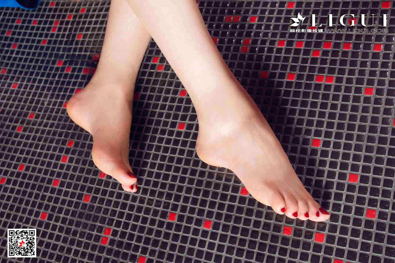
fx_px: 384
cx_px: 198
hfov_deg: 54.4
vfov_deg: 37.9
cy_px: 132
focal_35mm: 35
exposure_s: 1/125
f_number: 9
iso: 100
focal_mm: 35
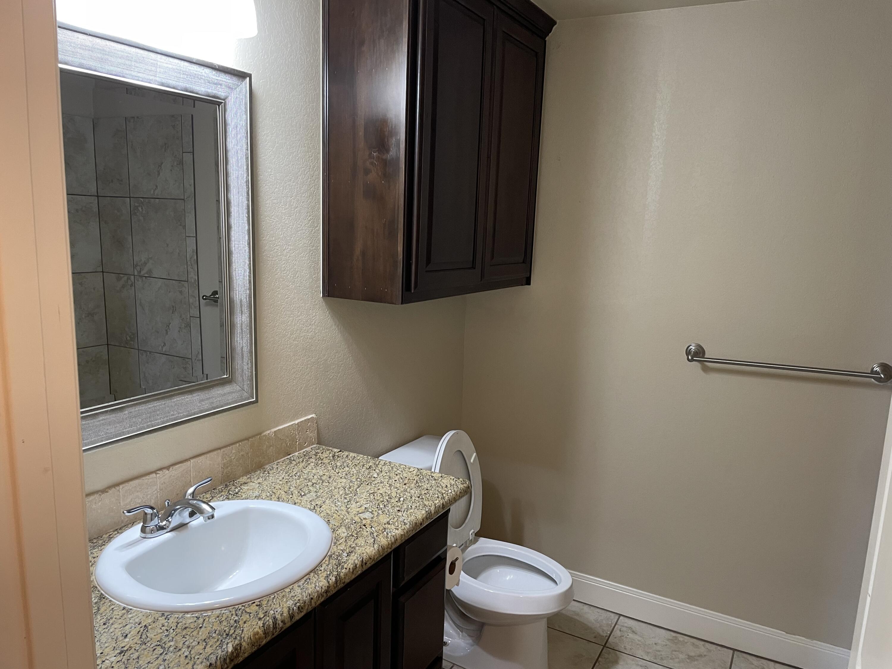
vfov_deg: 53.1
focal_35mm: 26
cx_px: 446
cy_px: 334
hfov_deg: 67.3
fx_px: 670
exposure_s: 1/60
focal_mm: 4.2
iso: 160
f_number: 1.6
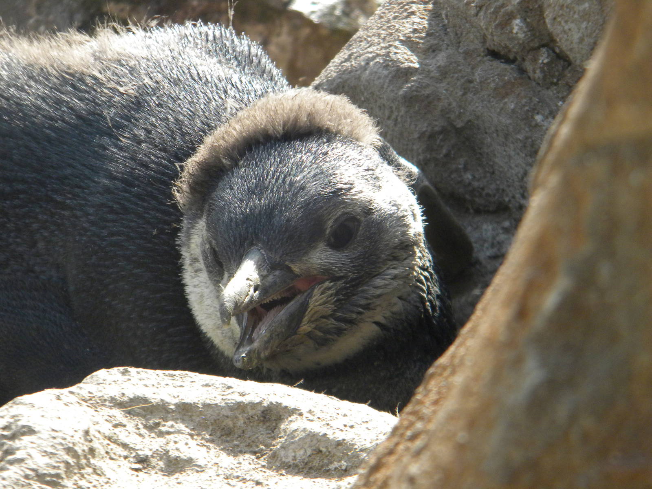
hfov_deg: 13.3
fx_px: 2788
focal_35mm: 148
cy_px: 244
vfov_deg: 10.0
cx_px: 326
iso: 298
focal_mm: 26.8
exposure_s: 1/500
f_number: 5
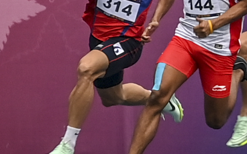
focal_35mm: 827
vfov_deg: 1.6
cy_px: 39
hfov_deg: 2.5
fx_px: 5566
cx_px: 145
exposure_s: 1/800
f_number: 2.8
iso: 280
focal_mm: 400
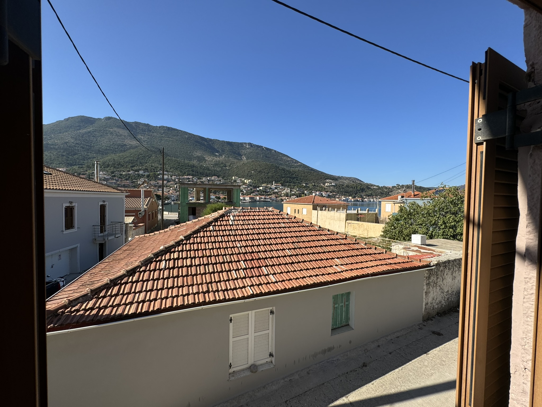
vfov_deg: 85.7
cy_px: 204
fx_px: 219
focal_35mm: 14
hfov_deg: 102.1
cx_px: 271
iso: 50
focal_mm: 2.22
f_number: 2.2
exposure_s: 1/1976
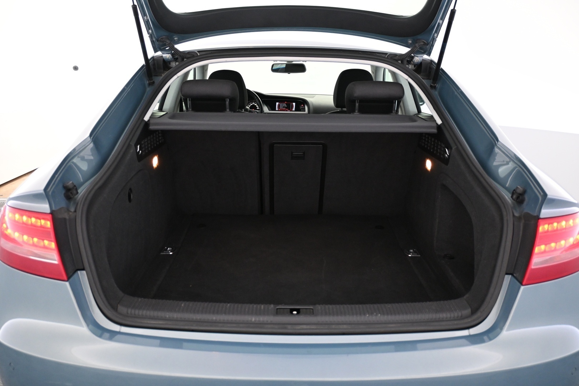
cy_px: 193
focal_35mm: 32
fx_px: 519
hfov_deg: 58.3
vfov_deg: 40.8
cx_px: 290
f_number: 4
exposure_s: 1/30
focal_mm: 21.5
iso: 1400
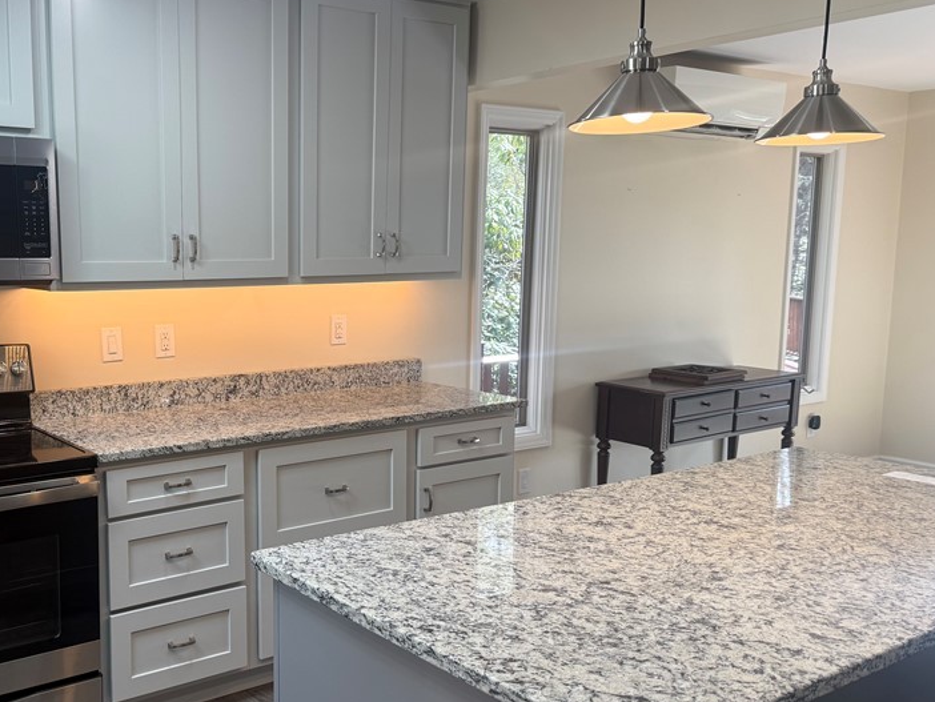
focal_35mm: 35
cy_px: 377
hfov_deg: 51.0
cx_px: 265
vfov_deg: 40.7
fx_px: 946
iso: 80
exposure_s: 1/120
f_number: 1.78
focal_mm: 6.76
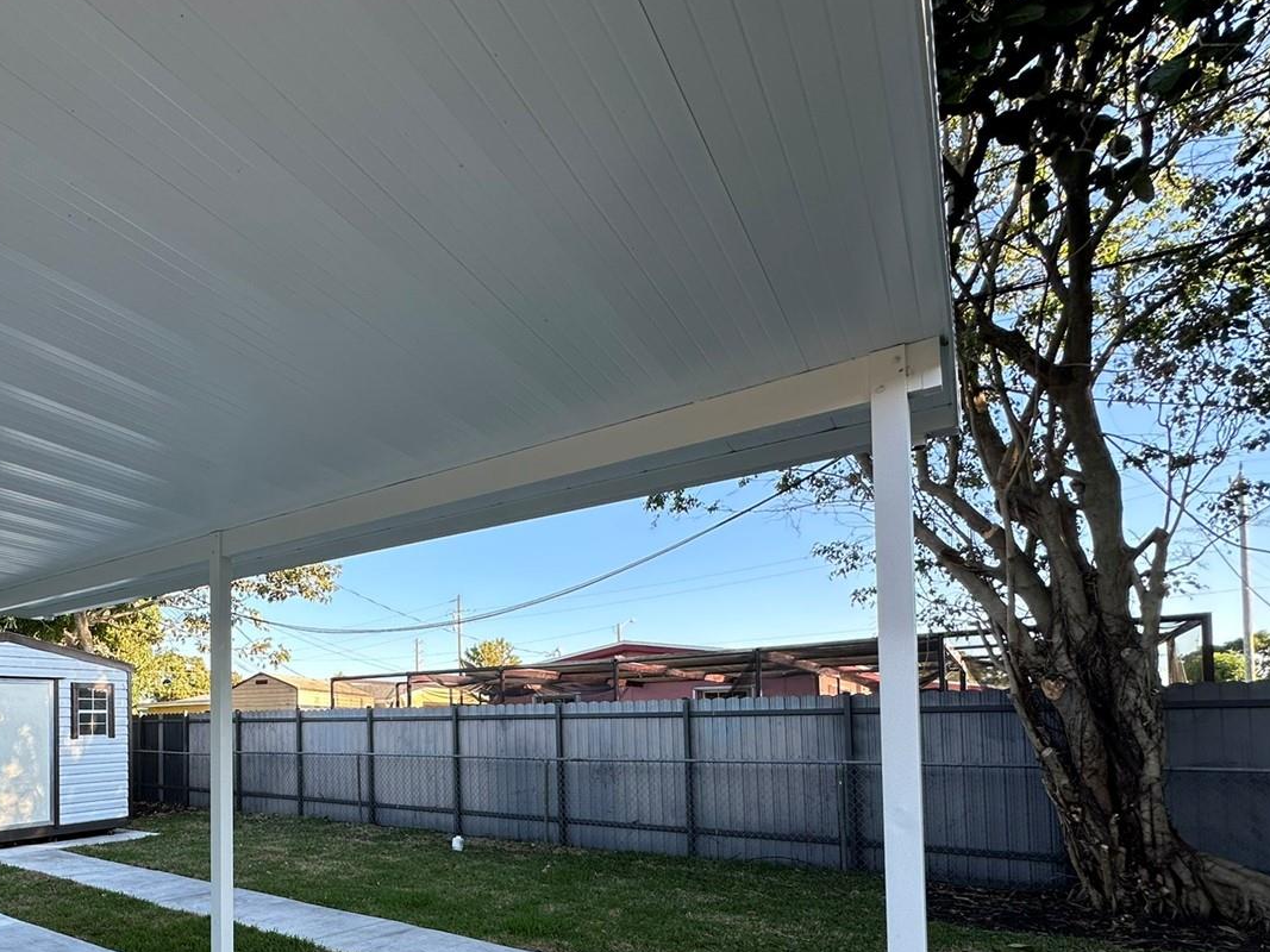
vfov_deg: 60.4
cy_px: 699
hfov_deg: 74.3
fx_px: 770
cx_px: 343
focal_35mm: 21
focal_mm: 2.22
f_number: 2.2
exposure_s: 1/235
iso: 40
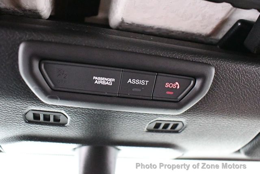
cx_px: 130
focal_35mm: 36
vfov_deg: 37.0
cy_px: 87
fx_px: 260
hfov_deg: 53.1
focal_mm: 18
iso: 12800
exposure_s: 1/60
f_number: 3.5
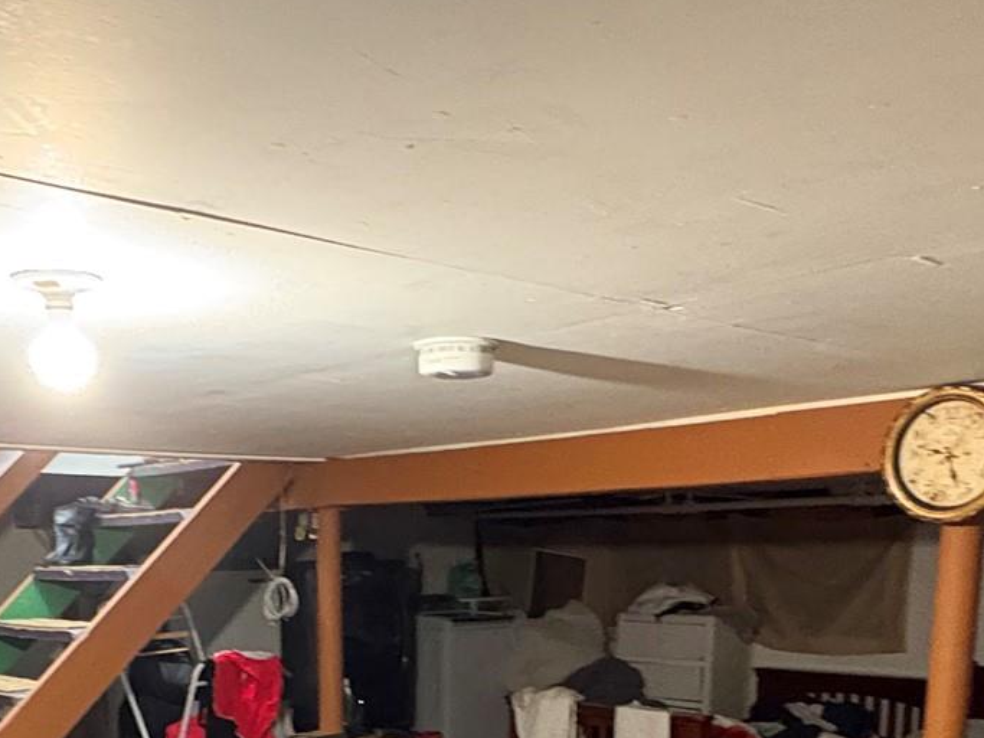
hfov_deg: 44.4
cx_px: 363
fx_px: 1194
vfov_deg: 30.7
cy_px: 812
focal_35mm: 42
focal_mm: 2.22
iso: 800
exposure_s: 1/40
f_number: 2.2
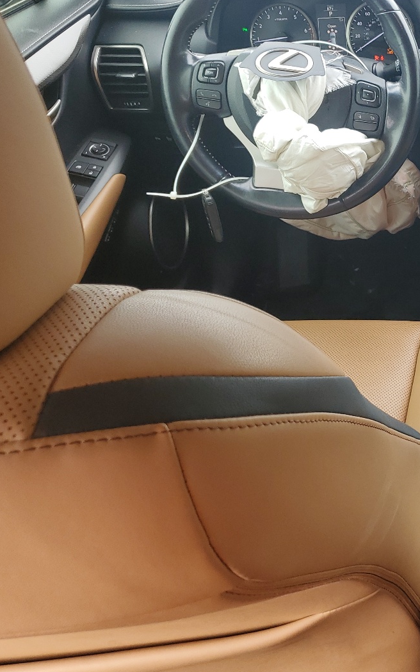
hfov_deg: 27.2
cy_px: 297
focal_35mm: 42
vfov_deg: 47.1
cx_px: 494
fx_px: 769
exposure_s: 1/125
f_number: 1.5
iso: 50
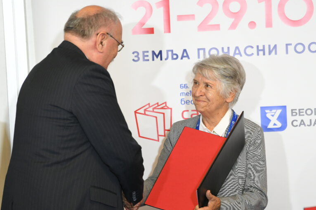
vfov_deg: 6.2
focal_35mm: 220
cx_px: 149
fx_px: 1931
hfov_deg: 9.4
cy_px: 129
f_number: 3.5
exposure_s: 1/200
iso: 1600
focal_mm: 165
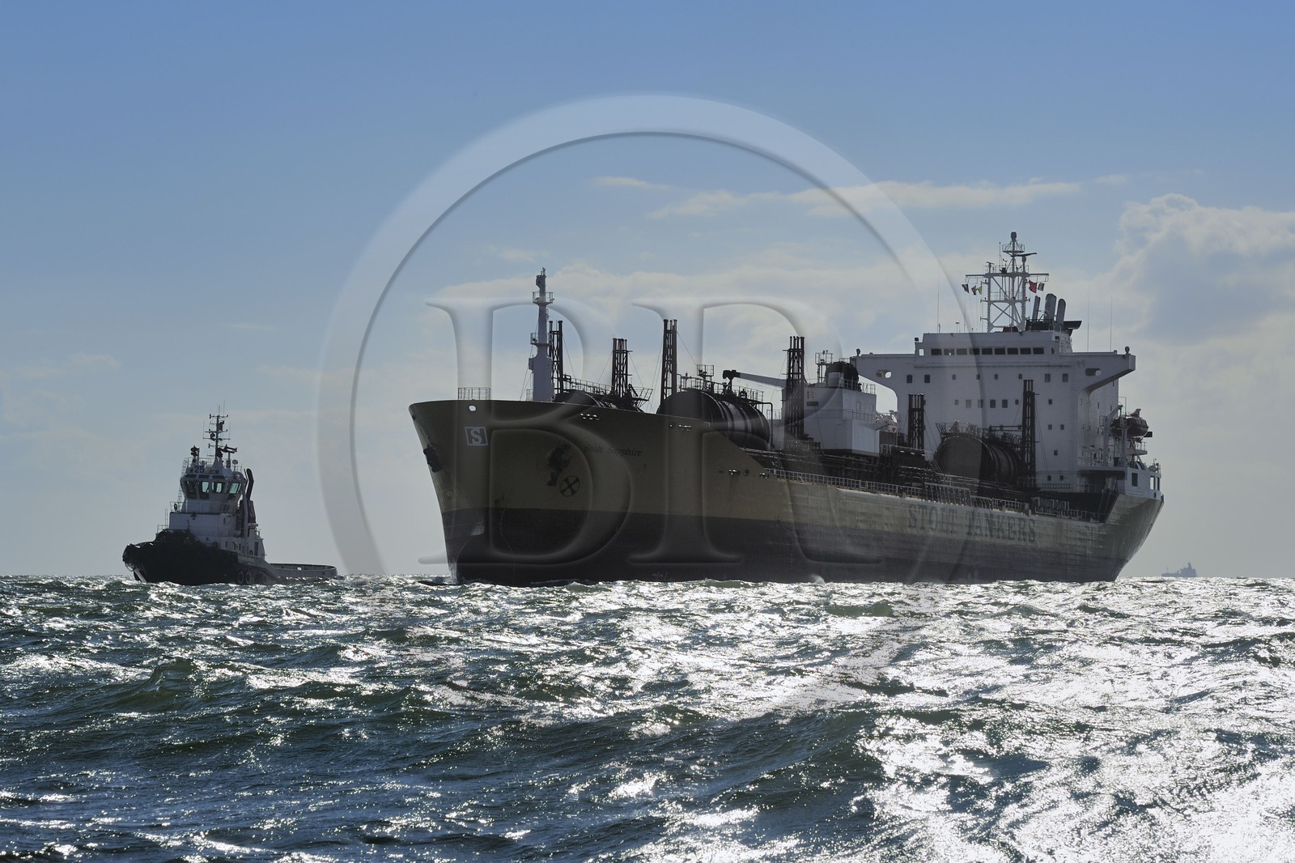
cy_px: 432
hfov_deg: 15.2
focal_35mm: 135
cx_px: 648
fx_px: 4855
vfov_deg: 10.2
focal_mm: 135
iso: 200
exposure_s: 1/800
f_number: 13
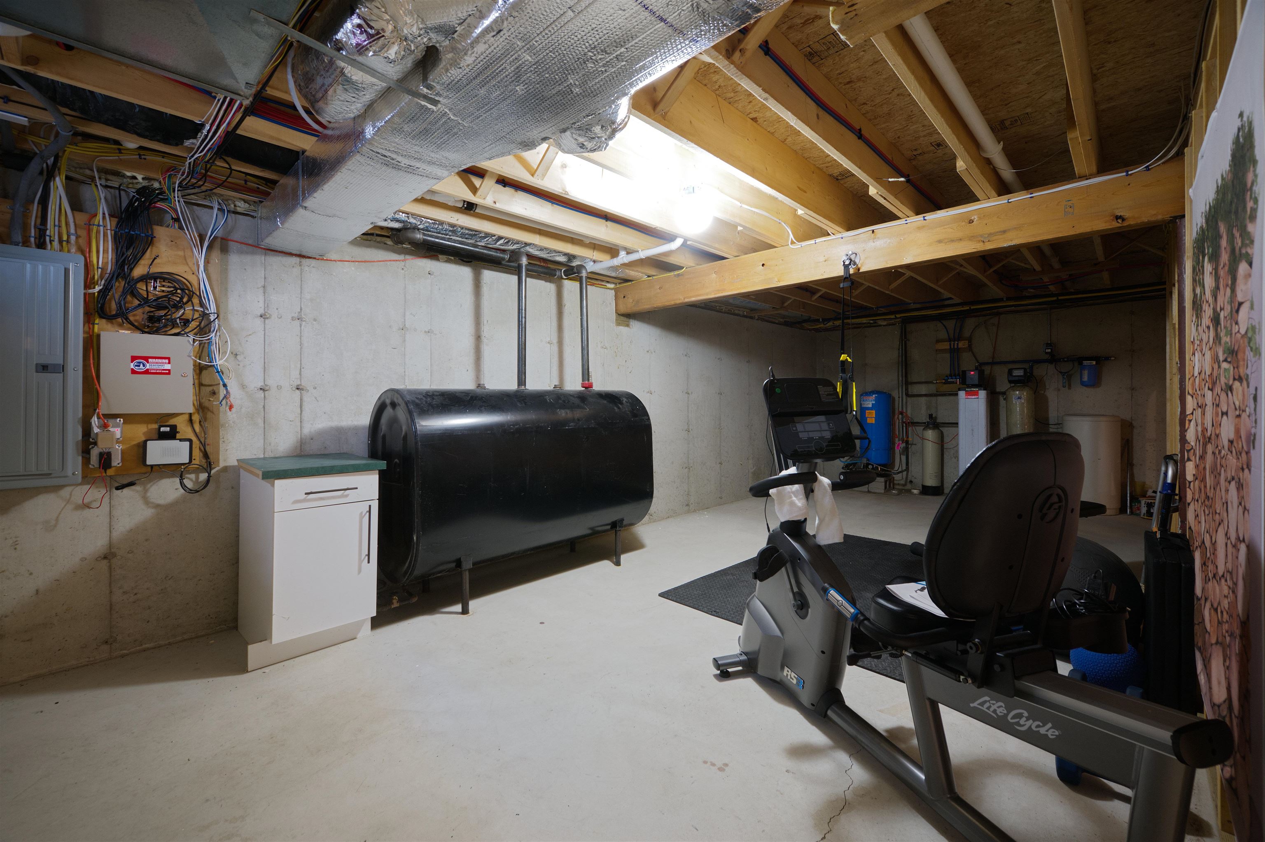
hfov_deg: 100.4
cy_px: 421
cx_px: 632
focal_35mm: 15
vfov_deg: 77.3
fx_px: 527
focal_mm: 15
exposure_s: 4
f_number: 7.1
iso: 400
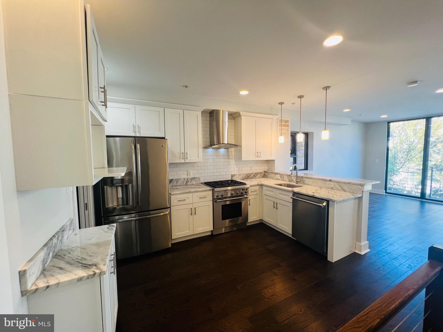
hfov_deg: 106.2
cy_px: 166
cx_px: 222
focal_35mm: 13
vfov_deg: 89.9
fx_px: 166
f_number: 1.8
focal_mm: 1.57
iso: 250
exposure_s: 1/120
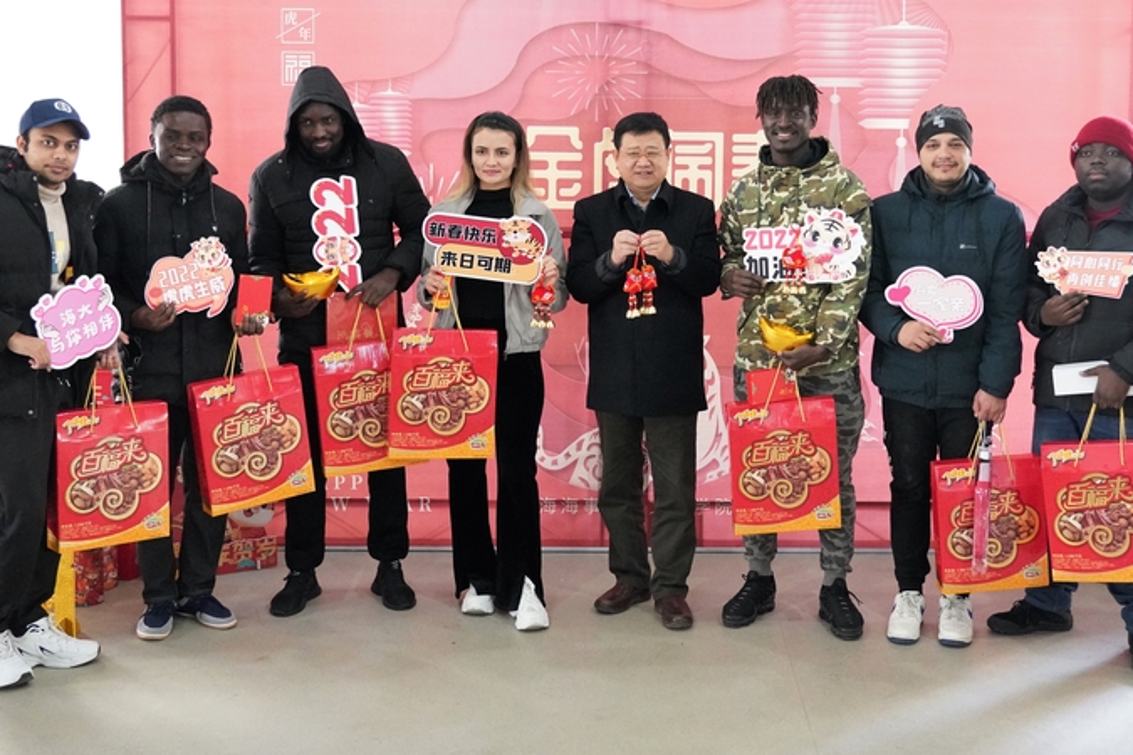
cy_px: 301
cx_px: 658
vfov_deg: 31.1
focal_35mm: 43
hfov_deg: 45.3
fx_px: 1353
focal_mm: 29
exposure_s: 1/80
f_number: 4
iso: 6400
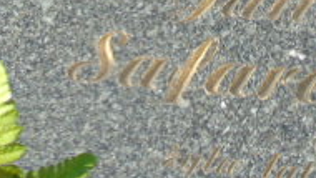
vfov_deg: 8.0
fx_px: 1232
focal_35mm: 147
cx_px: 233
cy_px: -140
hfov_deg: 14.6
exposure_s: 1/500
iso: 80
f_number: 3.9
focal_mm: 7.1
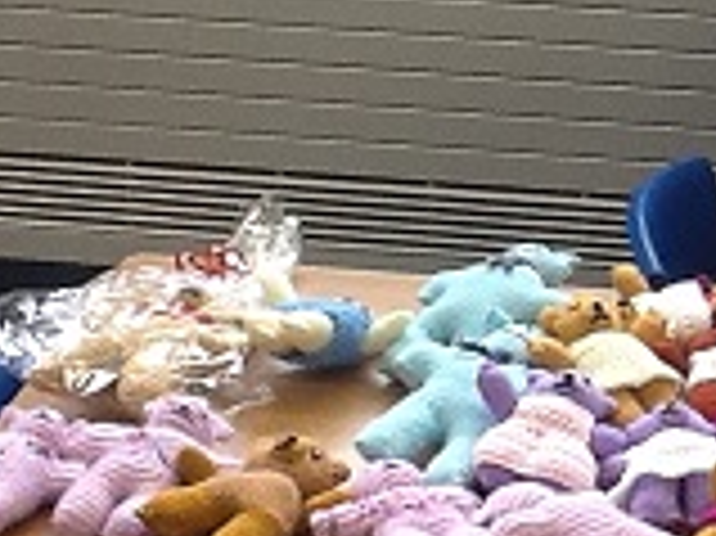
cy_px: 140
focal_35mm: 133
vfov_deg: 11.1
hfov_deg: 14.5
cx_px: 761
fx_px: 2749
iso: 50
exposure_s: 1/60
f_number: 2.4
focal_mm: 2.03
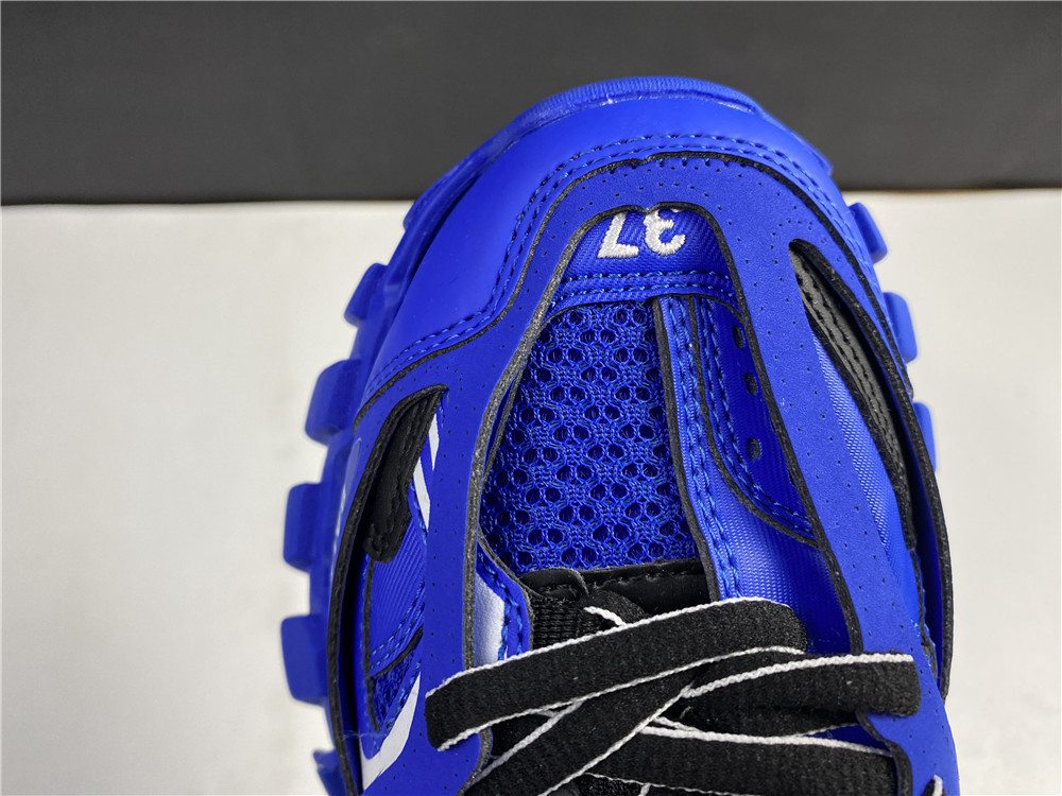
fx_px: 798
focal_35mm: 26
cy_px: 398
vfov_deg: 53.1
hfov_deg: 67.3
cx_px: 531
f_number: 1.8
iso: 100
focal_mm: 4.25
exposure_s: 1/100
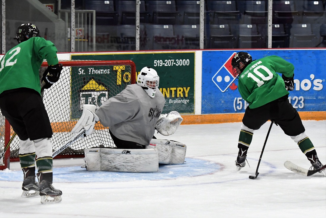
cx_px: 163
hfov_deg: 13.0
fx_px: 1426
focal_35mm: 158
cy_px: 109
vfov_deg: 8.7
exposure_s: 1/1000
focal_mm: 105
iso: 4000
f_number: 2.8
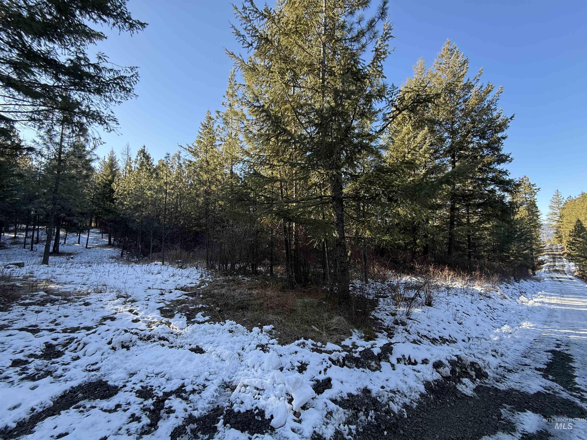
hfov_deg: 102.1
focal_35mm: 14
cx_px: 294
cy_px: 220
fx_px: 237
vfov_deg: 85.7
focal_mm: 2.22
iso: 64
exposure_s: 1/153
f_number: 2.2
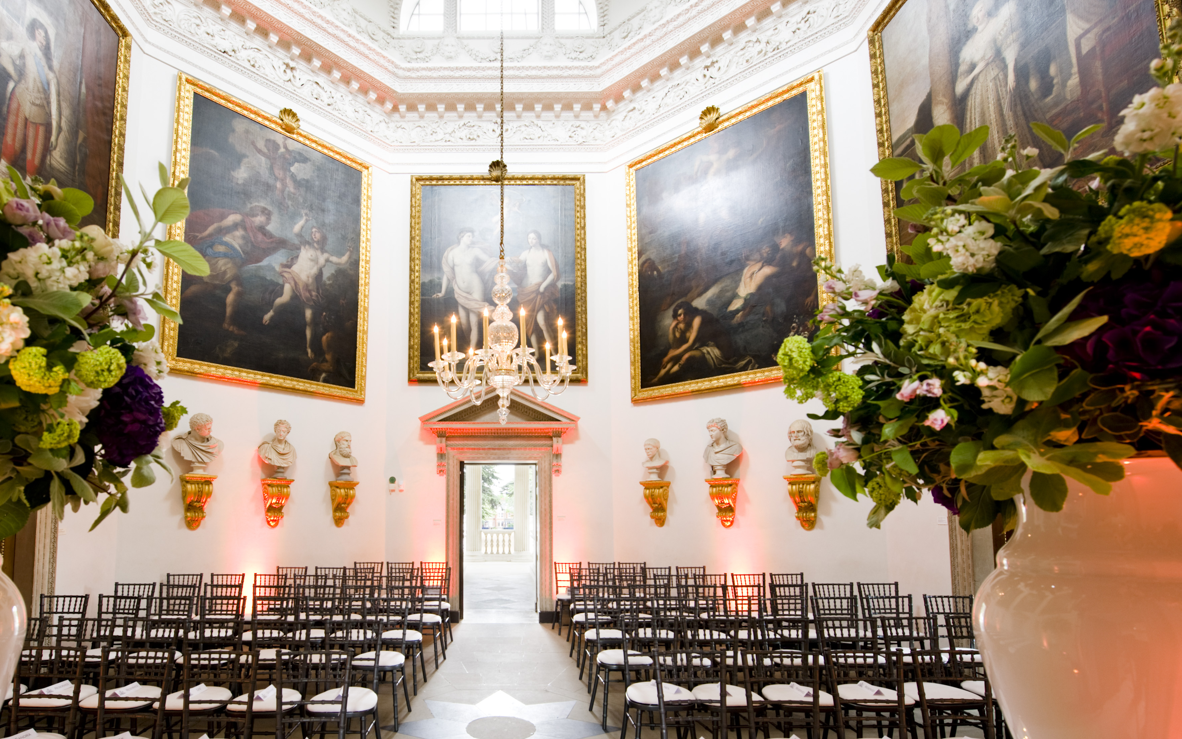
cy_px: 461
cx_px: 497
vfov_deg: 67.0
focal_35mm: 17
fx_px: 548
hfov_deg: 93.6
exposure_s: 1/2
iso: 200
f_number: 7.1
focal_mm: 14
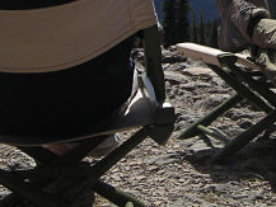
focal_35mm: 105
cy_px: -46
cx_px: 253
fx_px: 838
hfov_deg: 18.4
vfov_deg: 13.7
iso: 50
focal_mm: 6.3
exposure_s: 1/310
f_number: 6.4
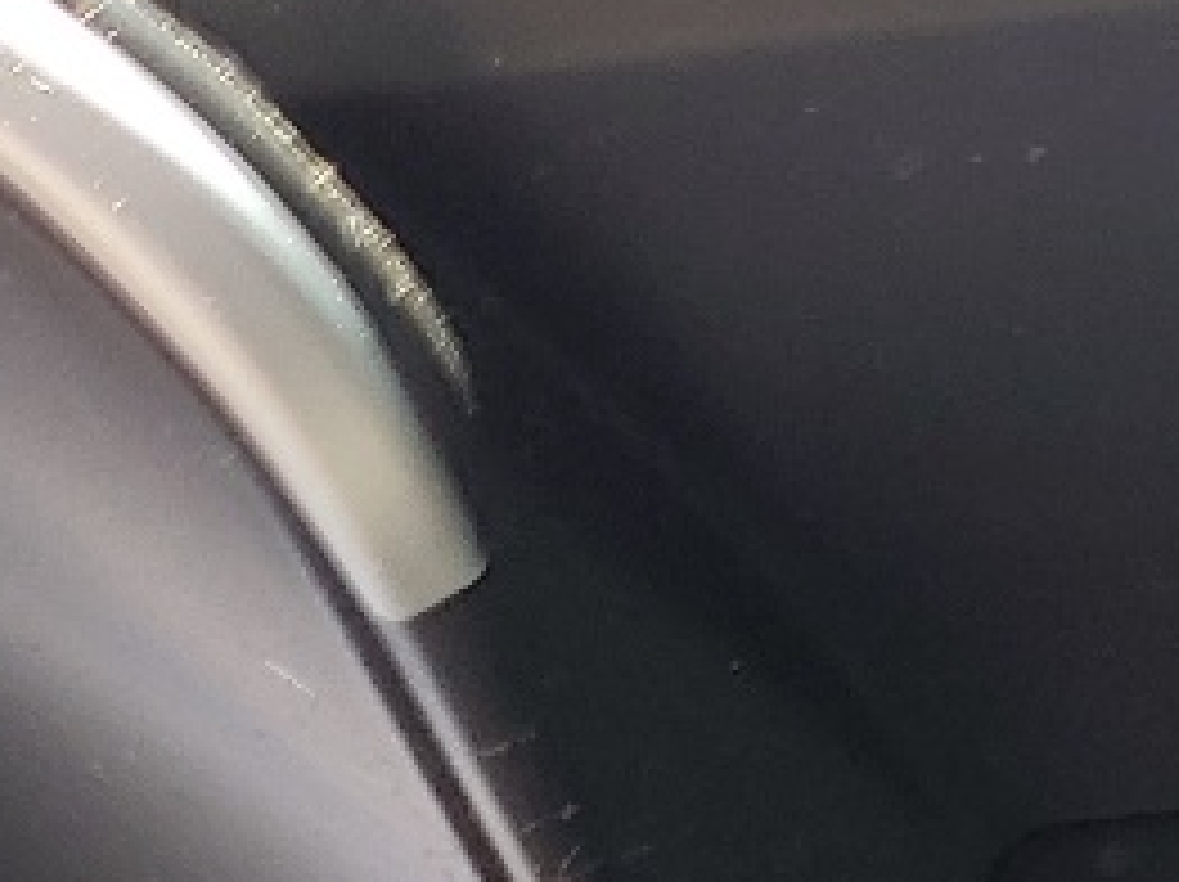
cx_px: 1809
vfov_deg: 8.8
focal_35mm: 159
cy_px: 1706
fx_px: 5410
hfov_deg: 11.8
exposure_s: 1/120
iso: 52
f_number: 1.5
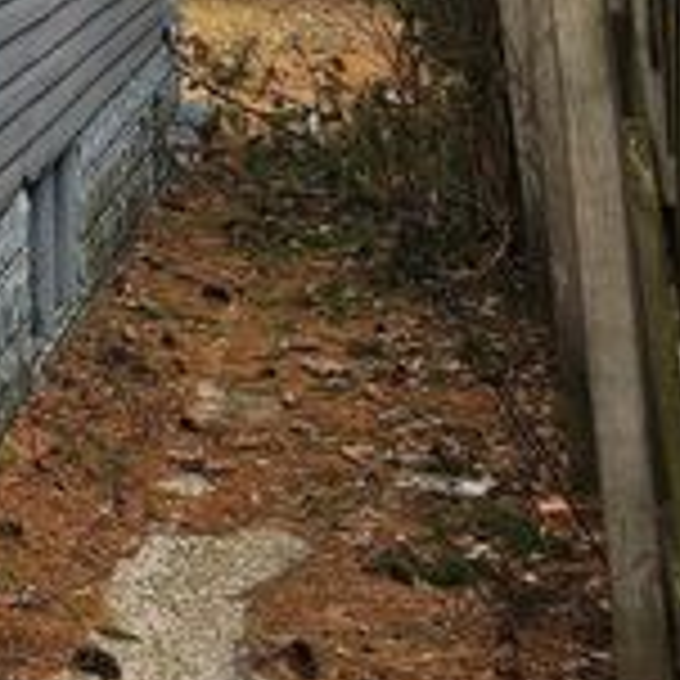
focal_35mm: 90
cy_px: -412
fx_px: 2000
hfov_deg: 17.9
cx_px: -230
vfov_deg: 17.0
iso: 40
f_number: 1.8
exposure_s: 1/235
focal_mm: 5.4
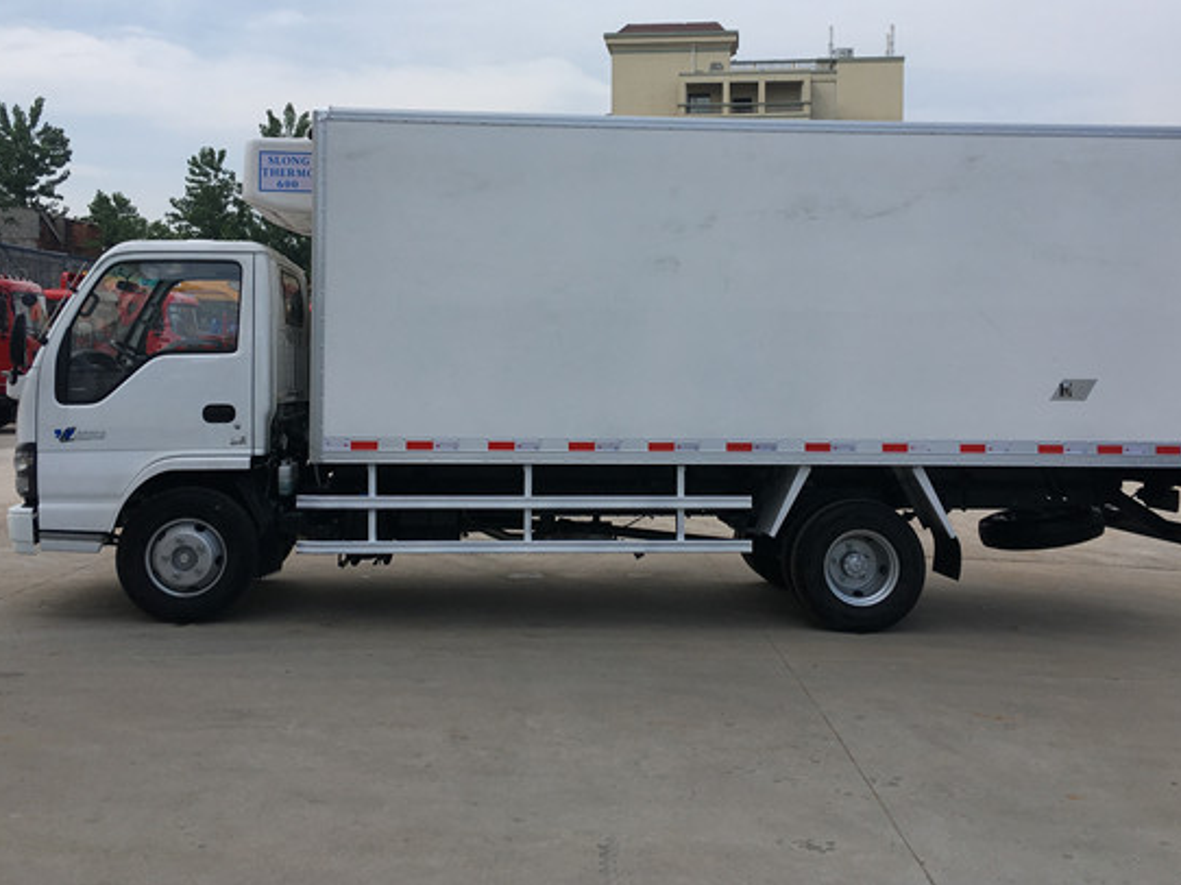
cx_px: 606
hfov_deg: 49.0
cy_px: 368
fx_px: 1296
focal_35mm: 38
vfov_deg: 37.6
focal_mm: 4.15
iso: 25
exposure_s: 1/1570
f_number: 2.2
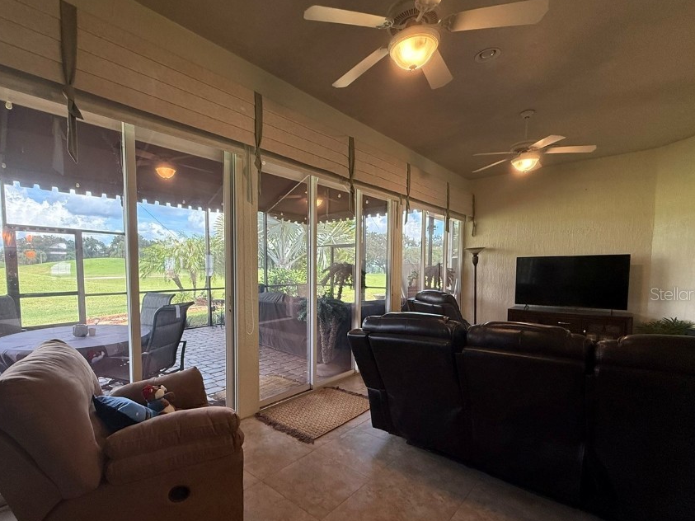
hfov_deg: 90.6
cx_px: 306
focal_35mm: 17
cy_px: 293
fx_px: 341
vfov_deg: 74.4
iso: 200
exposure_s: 1/120
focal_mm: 2.22
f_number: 2.2
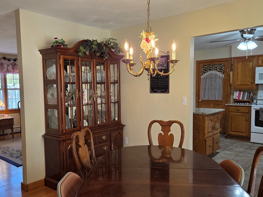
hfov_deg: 58.1
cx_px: 112
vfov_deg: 45.4
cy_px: 108
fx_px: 236
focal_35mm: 31
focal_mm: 5.4
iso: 125
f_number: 1.8
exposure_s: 1/120
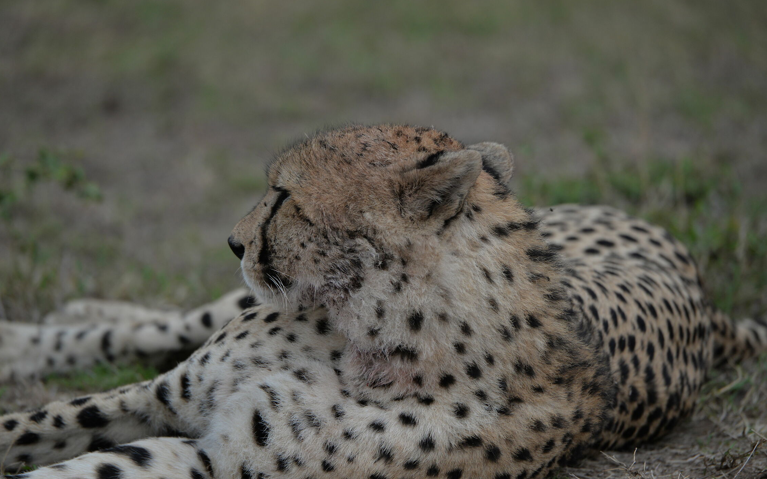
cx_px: 380
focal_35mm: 435
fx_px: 9092
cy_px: 263
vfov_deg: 3.0
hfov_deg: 4.8
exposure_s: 1/400
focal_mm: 400
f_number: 5.6
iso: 450
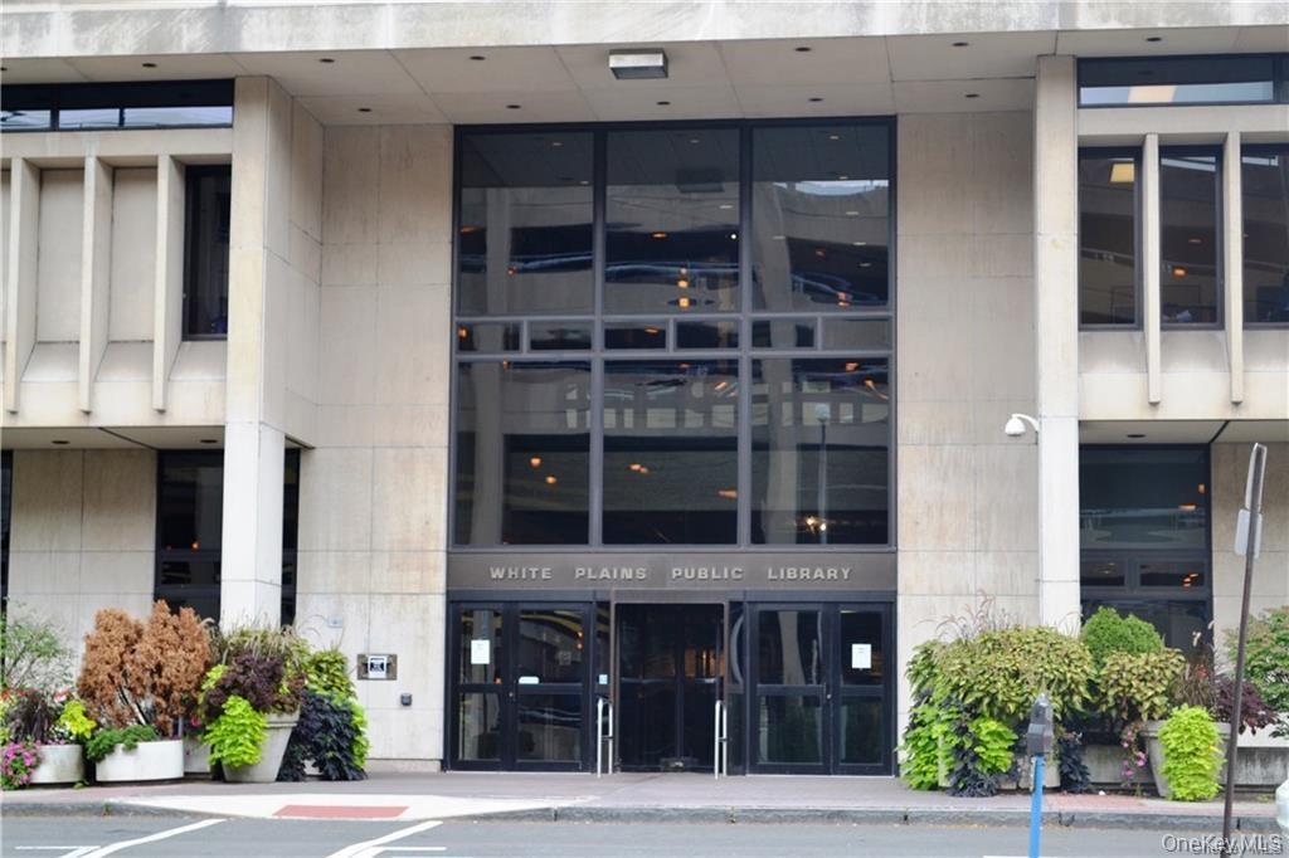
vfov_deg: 18.9
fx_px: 2577
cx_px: 644
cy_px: 429
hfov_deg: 28.1
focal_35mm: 72
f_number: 5.6
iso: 220
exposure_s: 1/125
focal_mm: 48
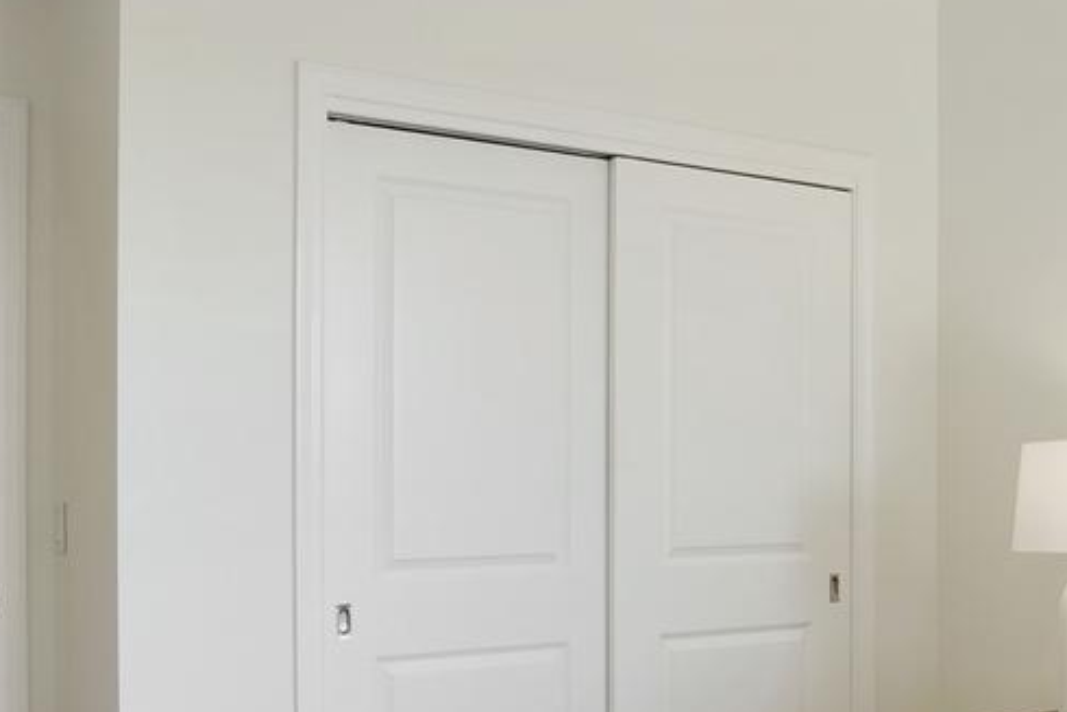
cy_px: 498
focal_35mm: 47
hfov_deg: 39.3
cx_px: 934
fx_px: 1393
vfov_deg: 28.4
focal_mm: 16
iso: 1250
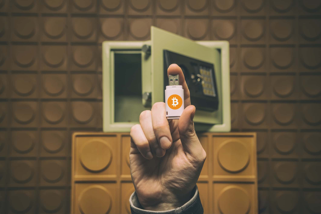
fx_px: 464
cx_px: 160
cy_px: 107
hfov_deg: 38.2
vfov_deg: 26.0
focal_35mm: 52
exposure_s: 1/160
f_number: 8
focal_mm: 52
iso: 100
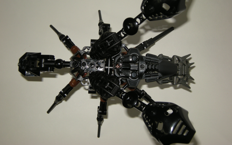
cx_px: 116
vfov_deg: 23.1
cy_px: 60
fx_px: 354
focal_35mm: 56
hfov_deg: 36.3
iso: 64
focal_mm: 8.8
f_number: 3.8
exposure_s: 1/30
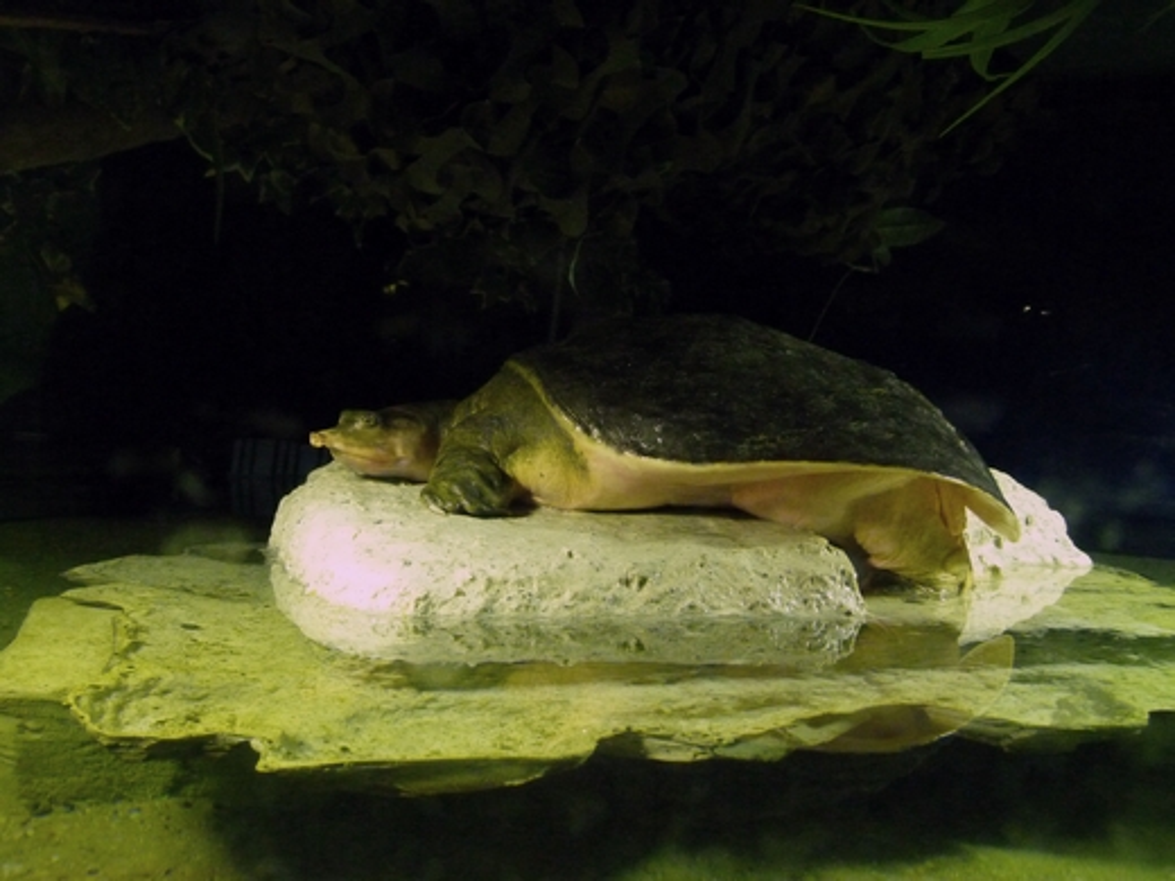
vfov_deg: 30.9
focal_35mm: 47
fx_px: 1595
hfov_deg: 40.4
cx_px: 588
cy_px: 440
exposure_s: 1/60
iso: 800
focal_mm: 8.5
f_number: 3.6
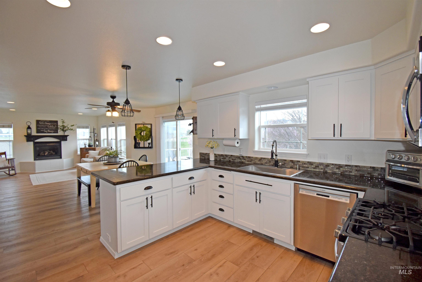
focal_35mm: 15
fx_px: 176
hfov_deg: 100.4
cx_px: 211
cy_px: 141
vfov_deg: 77.3
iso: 800
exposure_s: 1/125
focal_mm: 10
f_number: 5.6
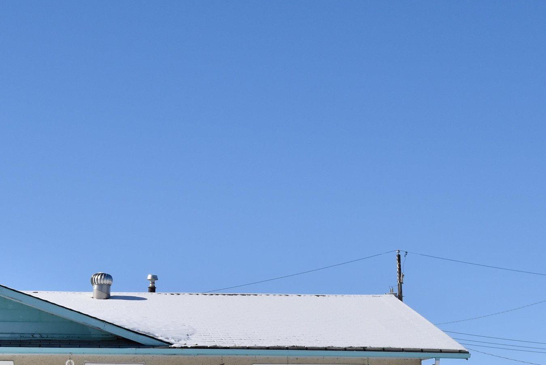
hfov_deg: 24.2
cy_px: 398
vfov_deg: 16.2
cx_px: 84
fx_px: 1244
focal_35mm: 82
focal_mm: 24
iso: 200
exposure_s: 1/500
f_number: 11
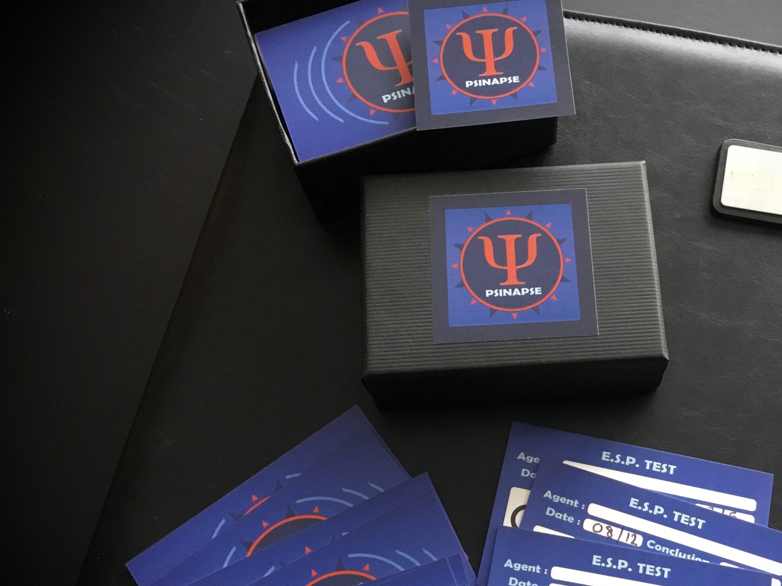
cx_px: 510
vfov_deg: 34.9
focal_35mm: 41
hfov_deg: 45.2
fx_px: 926
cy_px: 371
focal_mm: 3.3
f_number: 2.4
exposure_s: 1/33
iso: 160
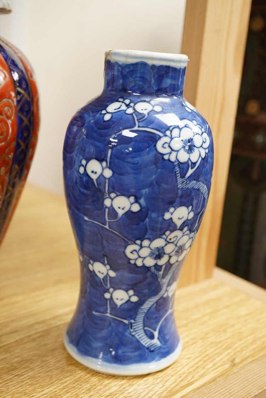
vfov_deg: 43.6
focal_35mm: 45
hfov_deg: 29.9
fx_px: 499
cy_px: 199
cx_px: 133
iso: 2000
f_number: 5
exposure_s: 1/125
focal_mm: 30
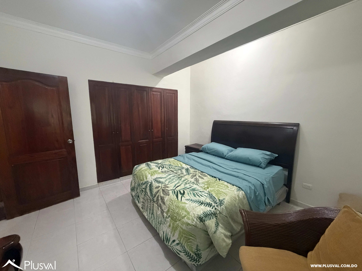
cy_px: 136
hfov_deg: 102.1
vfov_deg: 85.7
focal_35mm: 14
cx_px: 181
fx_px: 146
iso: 800
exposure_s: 1/60
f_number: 2.2
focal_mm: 2.22
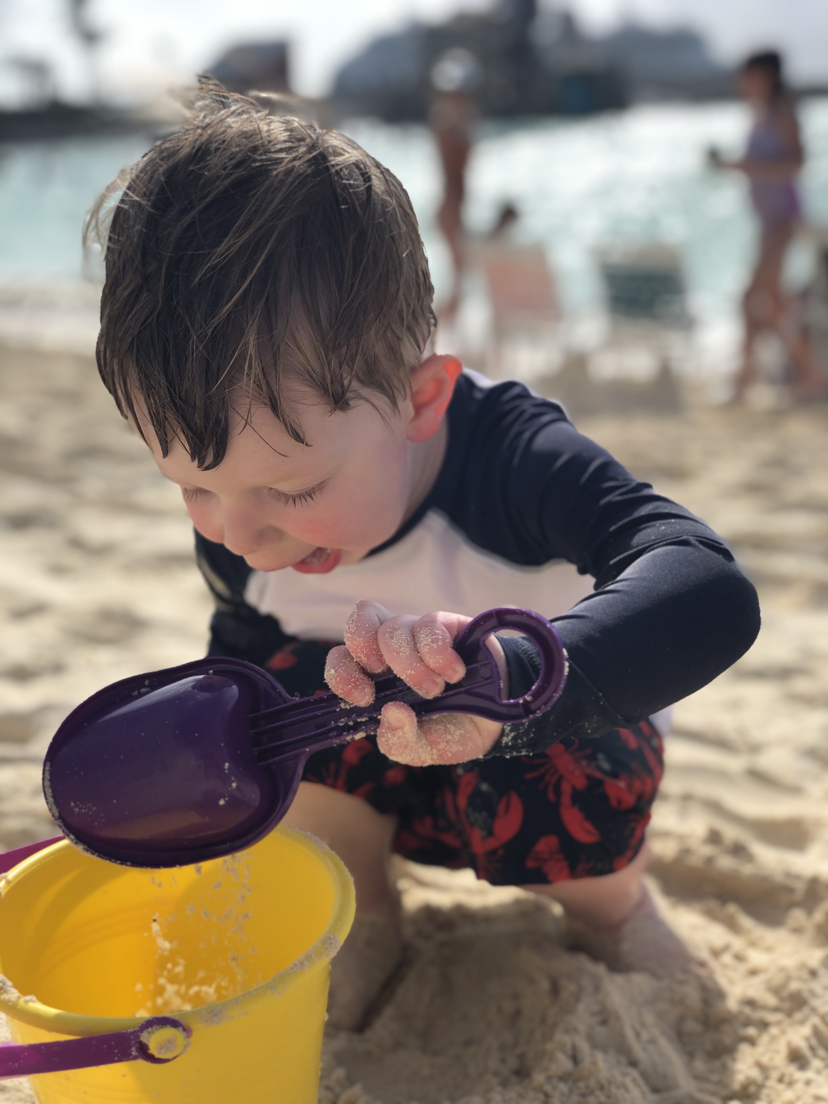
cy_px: 552
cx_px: 414
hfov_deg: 28.0
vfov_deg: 36.8
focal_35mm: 52
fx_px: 1658
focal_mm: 6
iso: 16
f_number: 2.4
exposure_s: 1/1245
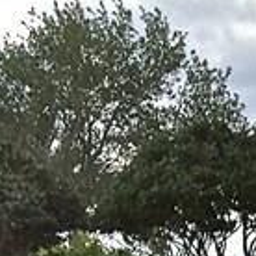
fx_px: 1924
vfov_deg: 7.4
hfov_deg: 7.0
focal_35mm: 230
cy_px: 427
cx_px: 679
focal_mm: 4.28
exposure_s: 1/1126
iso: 50
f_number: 2.4
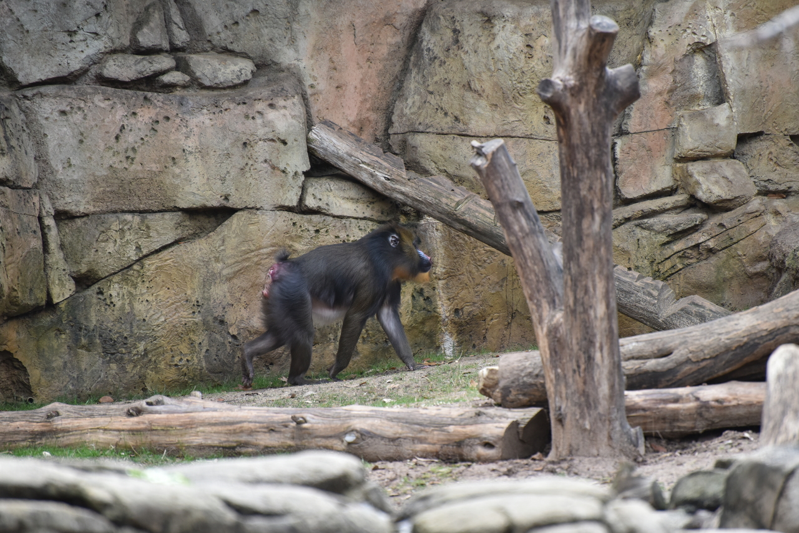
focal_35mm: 300
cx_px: 400
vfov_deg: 4.6
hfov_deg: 6.9
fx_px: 6659
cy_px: 266
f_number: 5.6
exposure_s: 1/640
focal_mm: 300
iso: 1100
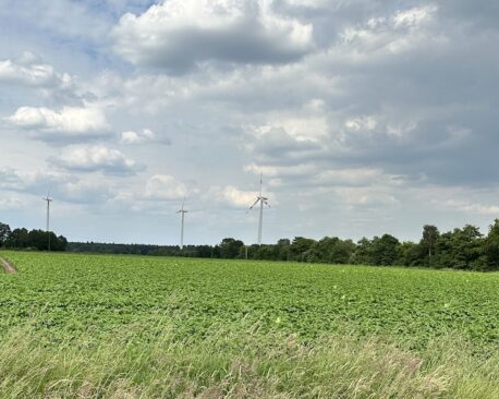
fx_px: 650
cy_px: 282
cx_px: 86
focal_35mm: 44
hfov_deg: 40.0
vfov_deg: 33.7
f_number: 1.78
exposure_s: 1/5848
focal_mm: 6.86
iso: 80
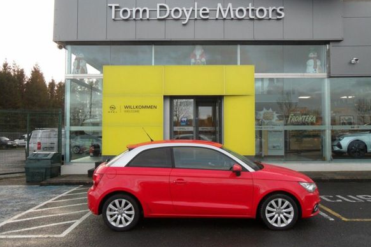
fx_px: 309
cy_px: 120
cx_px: 189
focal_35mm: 30
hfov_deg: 61.9
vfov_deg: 43.6
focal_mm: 5
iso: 100
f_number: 3.4
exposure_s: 1/60
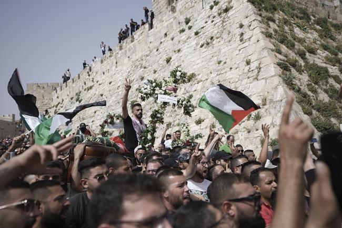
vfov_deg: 37.8
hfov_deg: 54.4
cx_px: 171
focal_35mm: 35
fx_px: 332
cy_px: 114
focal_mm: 35
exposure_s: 1/2500
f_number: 2.8
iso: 100
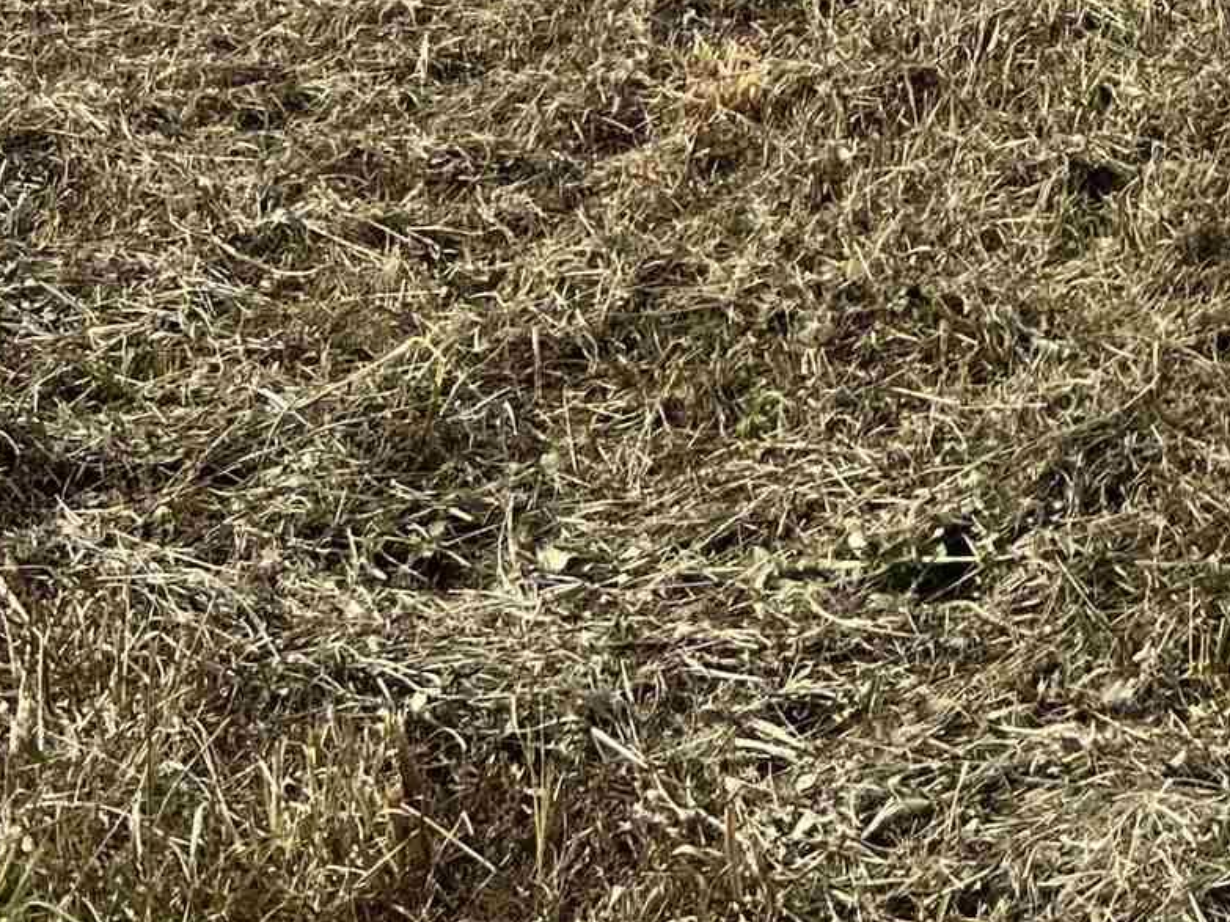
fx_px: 3624
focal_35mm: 102
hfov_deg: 18.3
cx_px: 1464
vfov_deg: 12.8
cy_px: -870
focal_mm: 5.7
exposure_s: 1/4274
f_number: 1.5
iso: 50
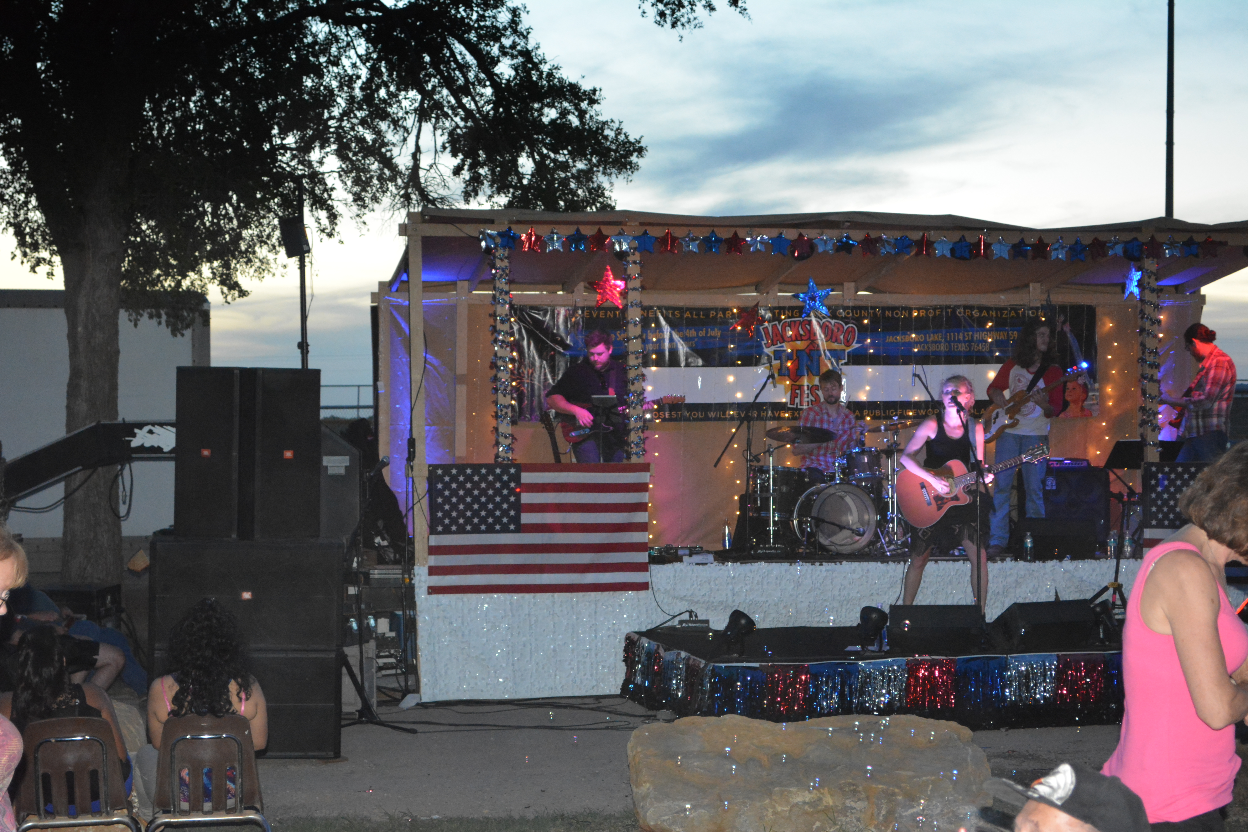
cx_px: 624
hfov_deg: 28.1
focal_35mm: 72
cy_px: 416
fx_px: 2496
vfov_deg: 18.9
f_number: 5.6
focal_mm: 48
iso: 3200
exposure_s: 1/60
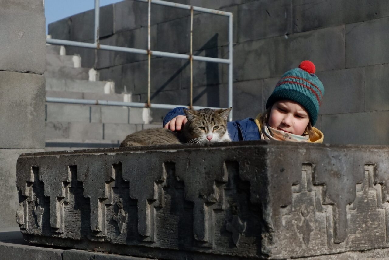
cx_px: 194
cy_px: 130
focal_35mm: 68
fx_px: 735
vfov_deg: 20.0
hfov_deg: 29.6
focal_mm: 45
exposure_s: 1/20000
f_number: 5.6
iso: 3200
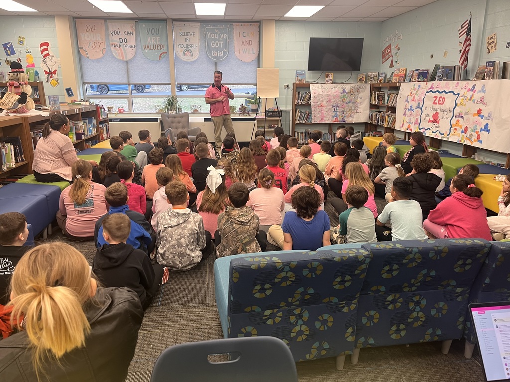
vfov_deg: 53.1
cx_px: 255
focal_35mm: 26
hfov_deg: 67.3
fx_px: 383
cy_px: 191
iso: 80
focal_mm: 5.1
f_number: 1.6
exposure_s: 1/60
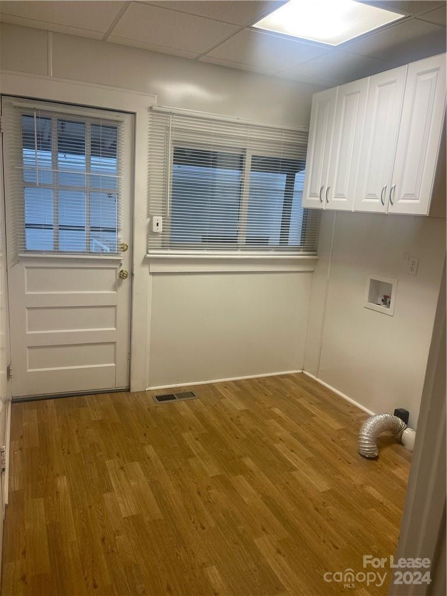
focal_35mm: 26
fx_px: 448
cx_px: 224
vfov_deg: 67.3
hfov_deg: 53.1
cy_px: 298
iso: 80
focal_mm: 5.1
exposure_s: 1/60
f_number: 1.6
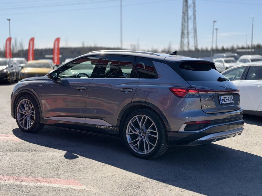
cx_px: 131
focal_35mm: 48
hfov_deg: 39.7
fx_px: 363
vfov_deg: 30.3
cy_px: 98
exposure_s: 1/4587
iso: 80
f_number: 1.78
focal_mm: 6.76
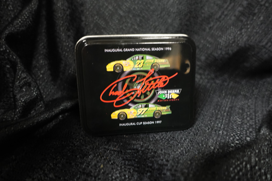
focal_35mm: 24
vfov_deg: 53.1
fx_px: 181
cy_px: 90
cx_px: 136
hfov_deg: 73.7
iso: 800
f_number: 1.8
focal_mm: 9.4
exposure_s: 1/30
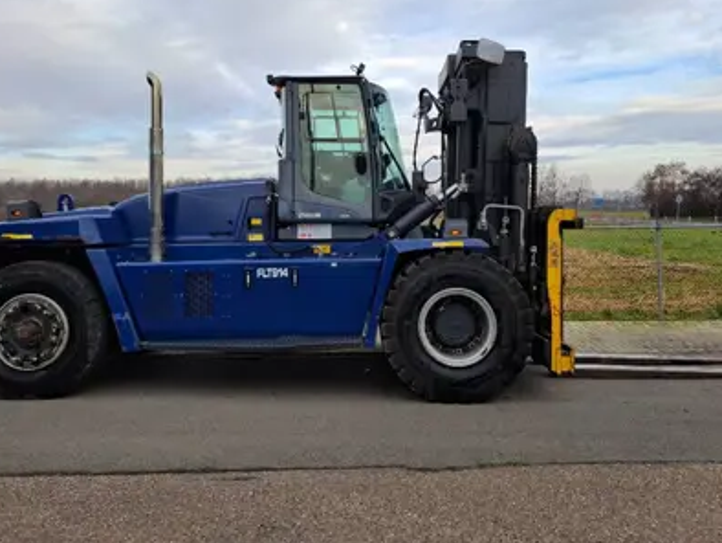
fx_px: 584
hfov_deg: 63.4
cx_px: 365
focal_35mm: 28
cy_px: 216
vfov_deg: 49.5
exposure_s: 1/582
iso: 50
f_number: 1.8
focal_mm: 5.54
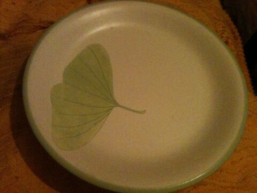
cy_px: 96
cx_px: 128
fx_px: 260
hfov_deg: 52.6
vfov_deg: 40.7
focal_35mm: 35
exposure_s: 1/10
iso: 800
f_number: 2.8
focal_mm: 3.85
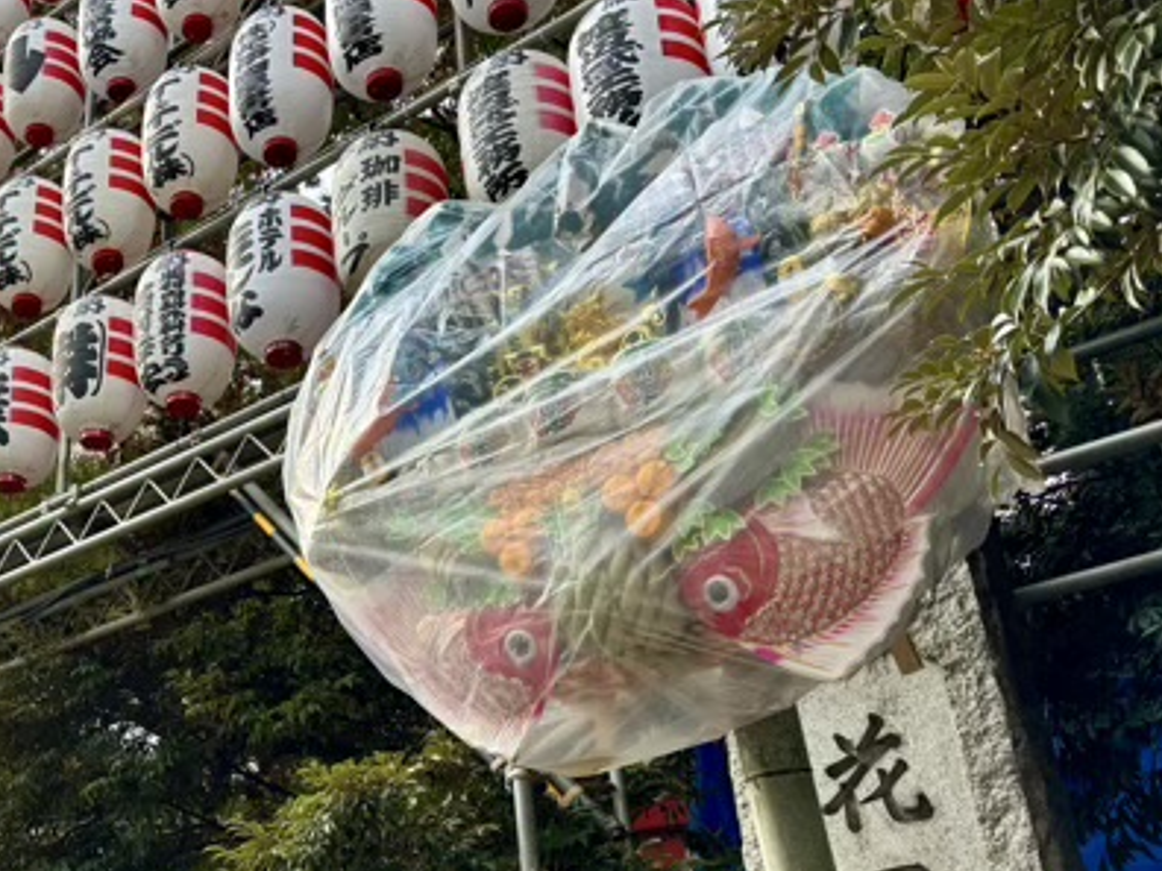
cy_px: 556
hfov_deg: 39.3
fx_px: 1544
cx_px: 197
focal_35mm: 46
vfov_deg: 31.4
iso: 40
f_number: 1.6
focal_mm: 5.96
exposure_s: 1/175
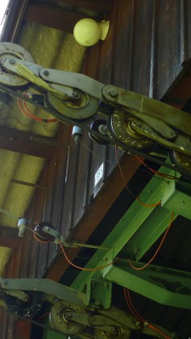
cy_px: 212
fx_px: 801
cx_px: 168
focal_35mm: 89
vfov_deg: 23.9
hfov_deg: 13.5
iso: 100
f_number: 4
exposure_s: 1/100
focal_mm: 9.1
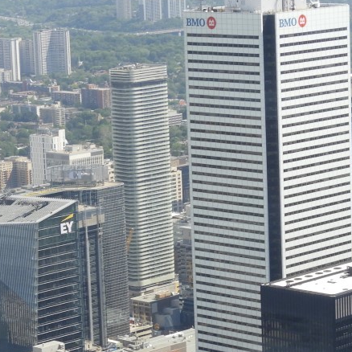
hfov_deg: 10.9
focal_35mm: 160
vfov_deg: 10.9
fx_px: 1841
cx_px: 194
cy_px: 217
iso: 100
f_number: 4
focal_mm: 9.9
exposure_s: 1/160
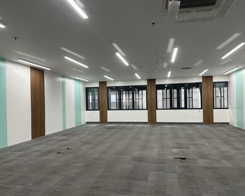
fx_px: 196
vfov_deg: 53.2
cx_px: 118
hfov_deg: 64.0
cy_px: 102
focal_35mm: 27
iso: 125
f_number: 1.78
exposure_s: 1/121
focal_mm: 6.86
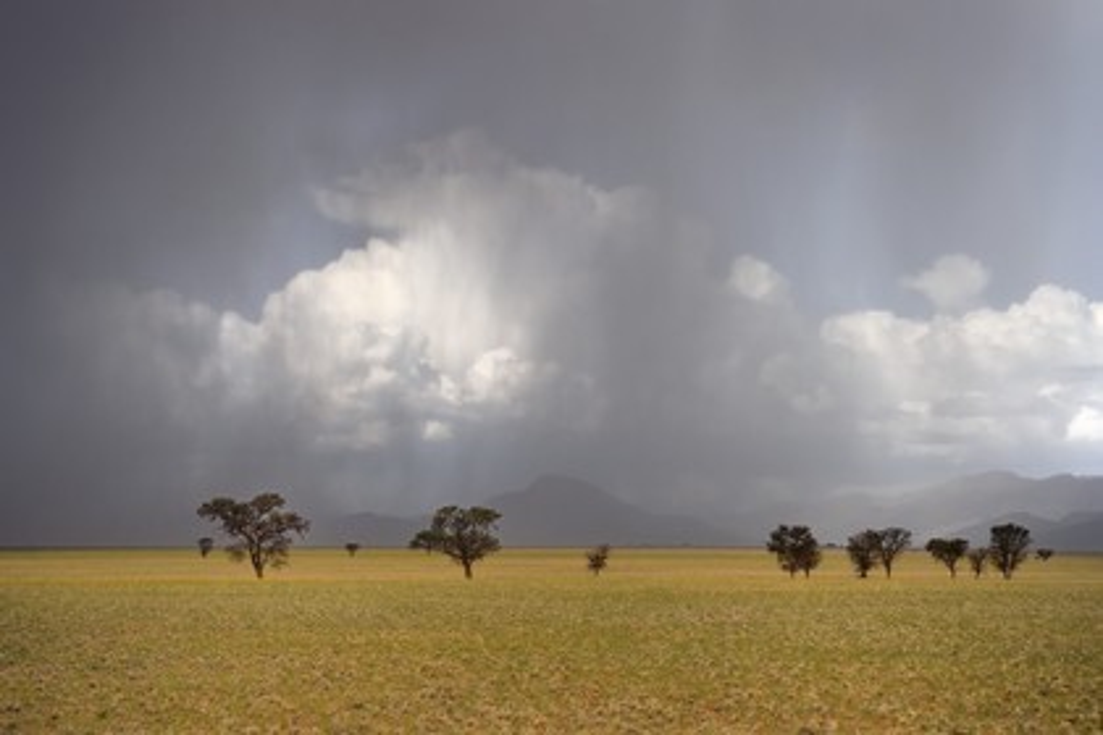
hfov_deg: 28.8
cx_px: 552
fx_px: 2145
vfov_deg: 19.5
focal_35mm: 70
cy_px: 368
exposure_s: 1/2500
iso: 800
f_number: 6.3
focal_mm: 70
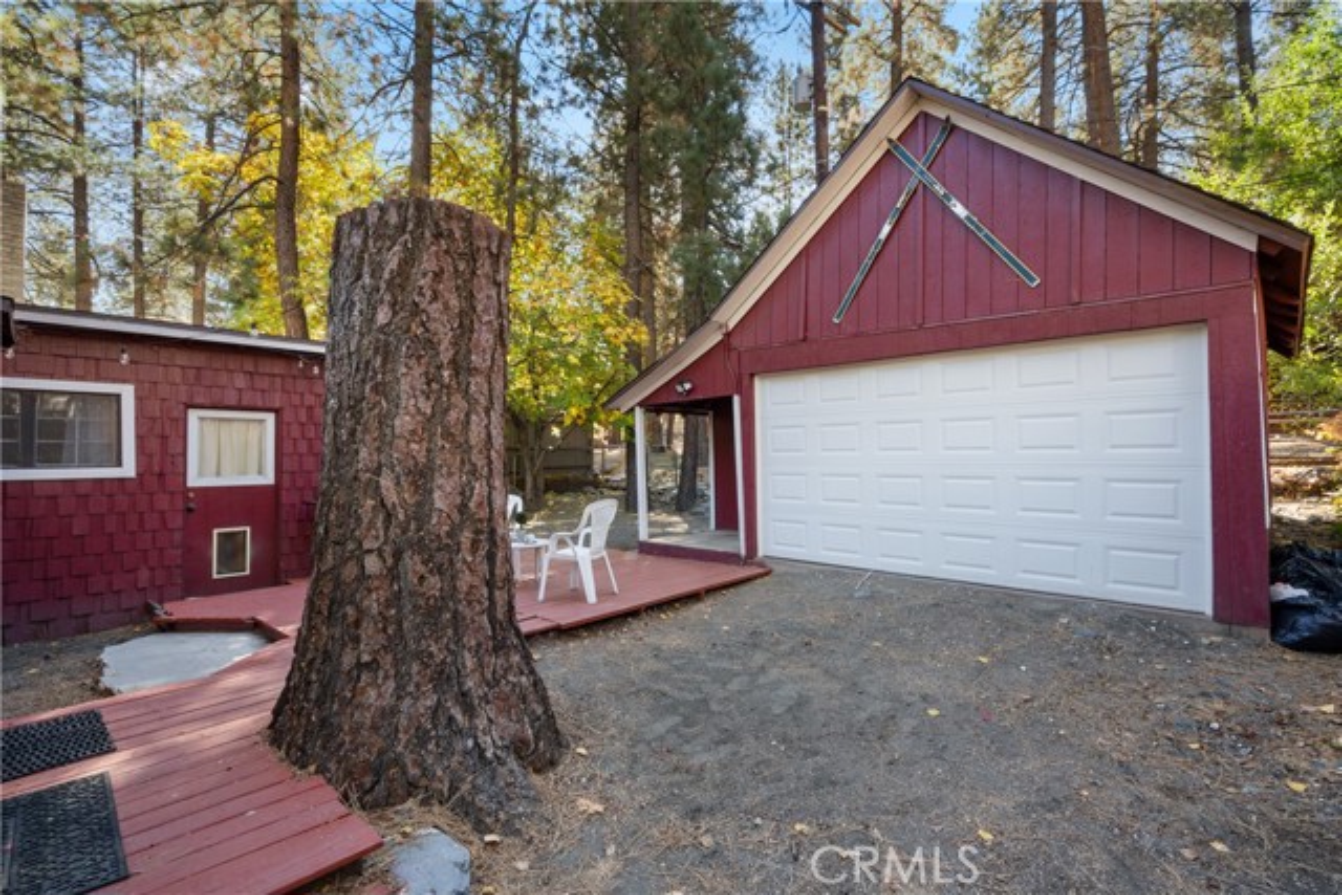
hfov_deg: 96.7
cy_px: 448
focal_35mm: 16
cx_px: 671
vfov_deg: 73.8
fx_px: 597
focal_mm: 16
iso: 40
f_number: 22
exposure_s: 4
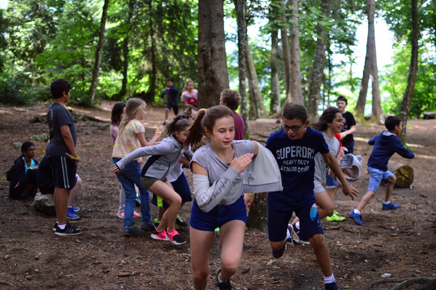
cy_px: 145
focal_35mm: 52
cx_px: 218
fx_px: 635
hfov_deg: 37.9
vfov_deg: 25.7
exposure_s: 1/500
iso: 400
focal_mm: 35
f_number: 1.8
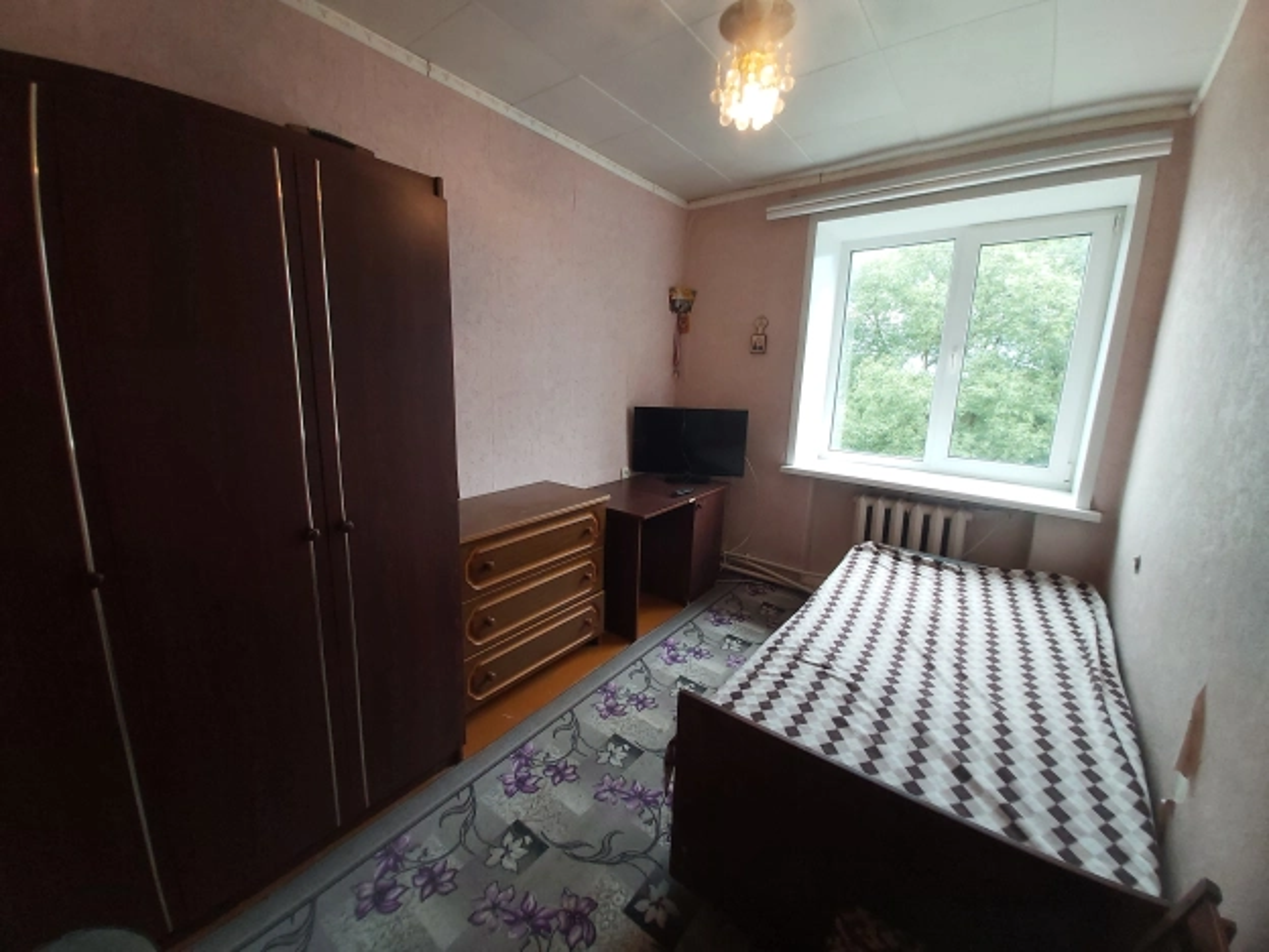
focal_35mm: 12
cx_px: 634
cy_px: 476
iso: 100
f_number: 2.2
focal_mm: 1.42
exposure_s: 1/50
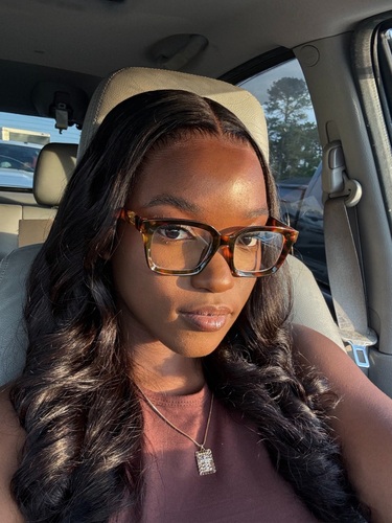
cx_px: 196
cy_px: 262
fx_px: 453
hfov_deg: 46.8
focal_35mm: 30
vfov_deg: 60.0
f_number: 1.9
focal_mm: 2.69
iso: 64
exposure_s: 1/121
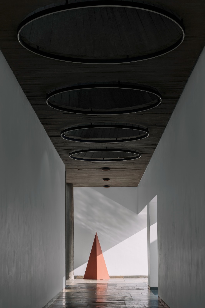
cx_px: 102
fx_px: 598
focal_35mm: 70
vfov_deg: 28.8
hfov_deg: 19.4
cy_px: 154
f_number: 10
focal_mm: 70
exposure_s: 1/20
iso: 100
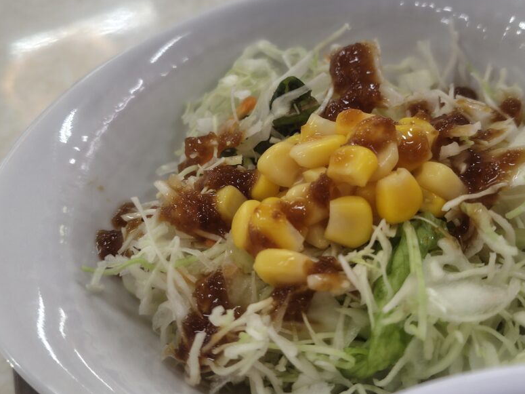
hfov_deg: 48.9
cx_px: 291
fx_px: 576
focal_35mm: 38
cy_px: 153
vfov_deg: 37.5
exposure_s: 1/120
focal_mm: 5.6
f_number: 1.9
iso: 251
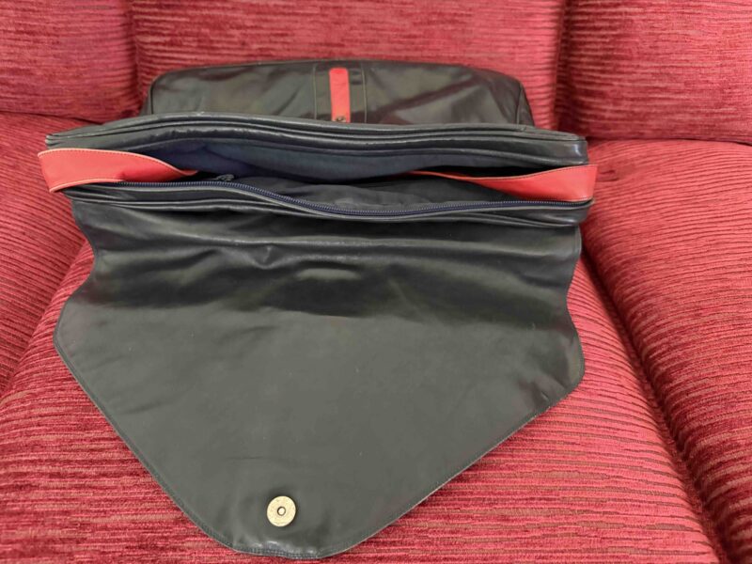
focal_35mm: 24
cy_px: 282
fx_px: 521
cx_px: 376
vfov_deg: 56.8
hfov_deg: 71.6
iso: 1250
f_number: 1.78
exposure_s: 1/30
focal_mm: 6.76
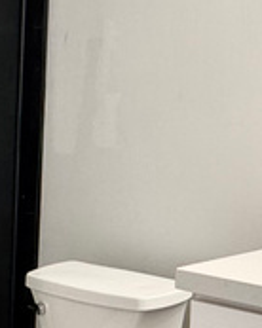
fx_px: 786
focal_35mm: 81
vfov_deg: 23.6
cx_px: 262
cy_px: 133
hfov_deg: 18.4
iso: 200
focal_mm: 2.22
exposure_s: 1/120
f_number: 2.2
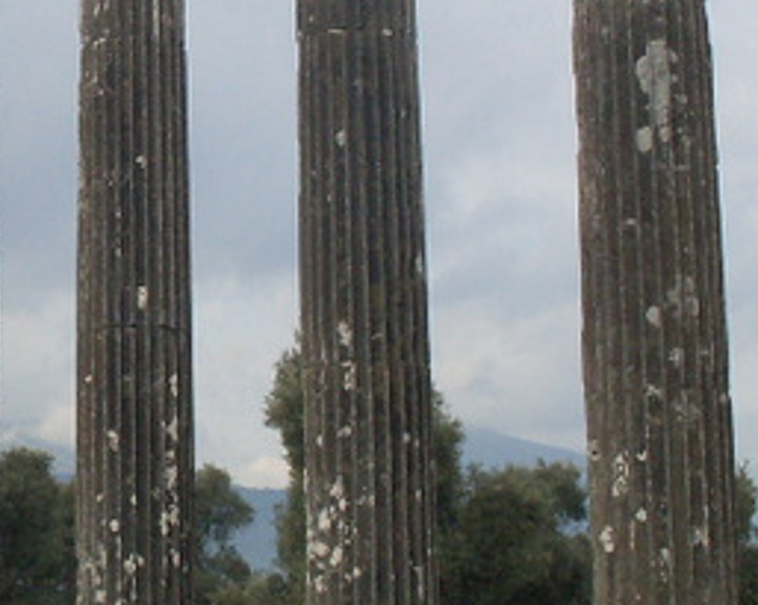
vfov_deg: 11.8
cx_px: -59
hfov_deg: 14.5
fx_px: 2913
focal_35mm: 130
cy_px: 131
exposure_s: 1/180
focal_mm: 6.3
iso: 80
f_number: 8.4
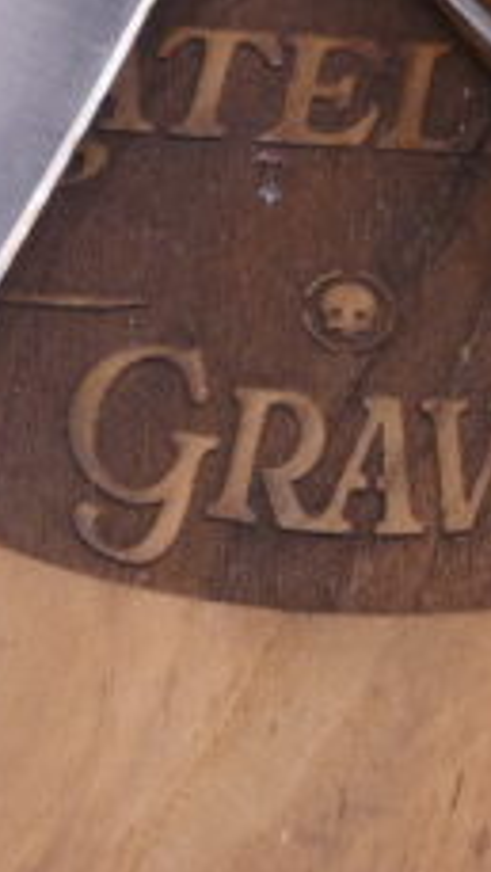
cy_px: 30
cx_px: 297
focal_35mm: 151
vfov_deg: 14.0
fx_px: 3491
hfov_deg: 8.0
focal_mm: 9.5
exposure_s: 1/80
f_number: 3.9
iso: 320
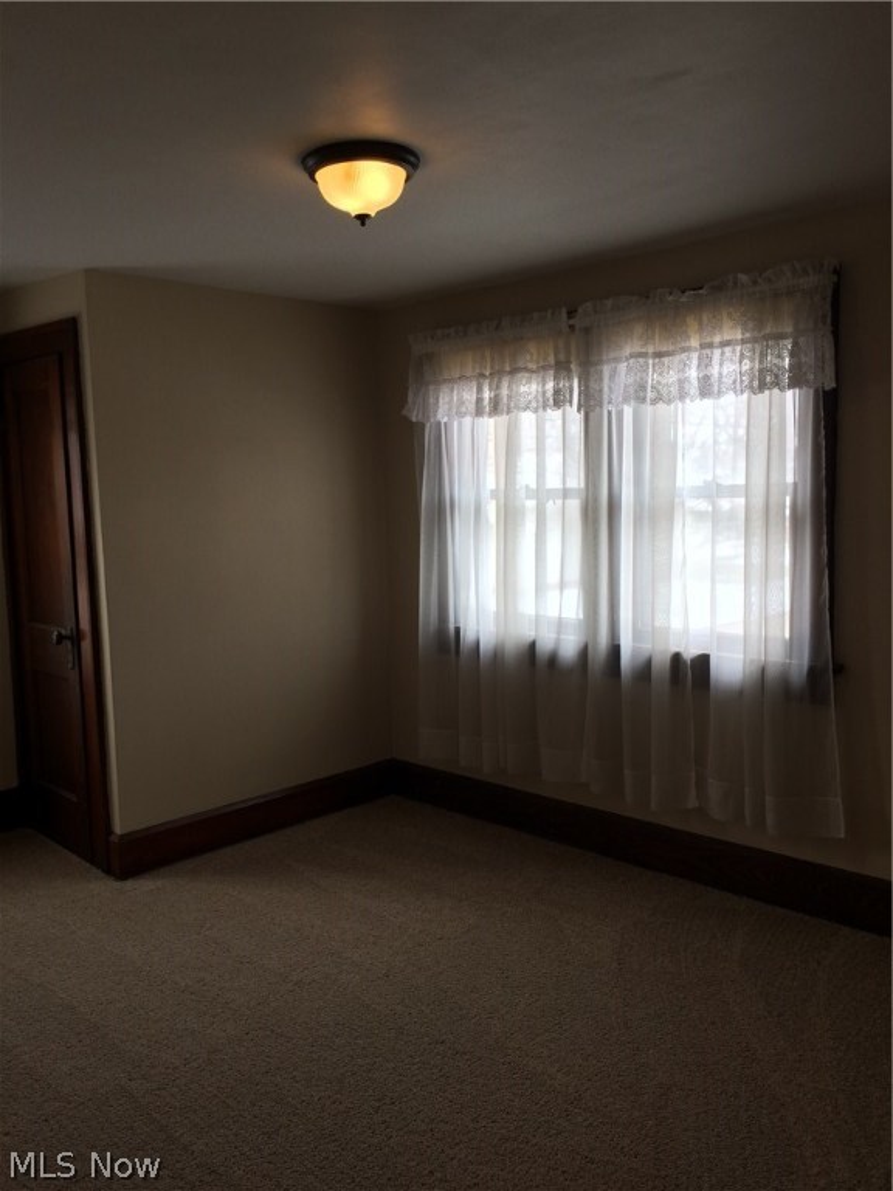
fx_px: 997
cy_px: 596
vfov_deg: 61.7
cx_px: 446
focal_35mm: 29
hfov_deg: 48.2
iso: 50
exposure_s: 1/120
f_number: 2.2
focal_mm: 4.15
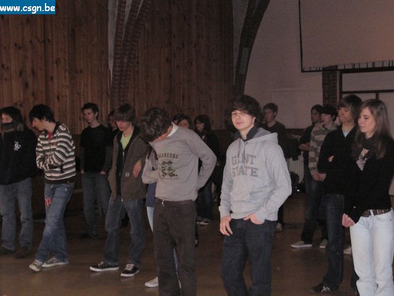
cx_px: 197
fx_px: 637
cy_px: 148
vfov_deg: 26.1
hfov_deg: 34.3
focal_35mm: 56
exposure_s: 1/60
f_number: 2.8
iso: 400
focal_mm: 9.3
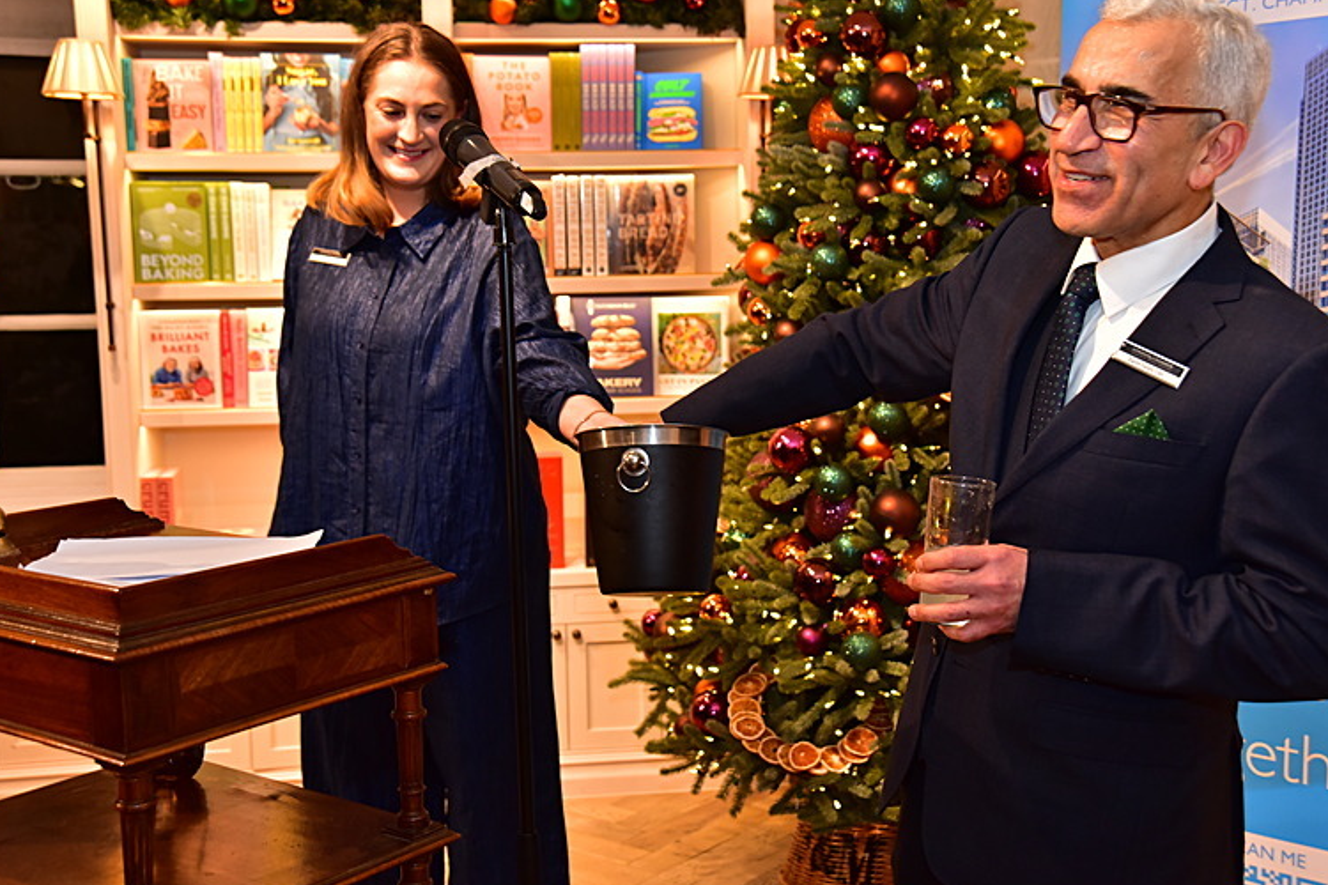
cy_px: 435
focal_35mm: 48
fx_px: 1771
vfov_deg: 28.1
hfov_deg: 41.1
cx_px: 687
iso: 1600
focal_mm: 45
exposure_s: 1/50
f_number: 5
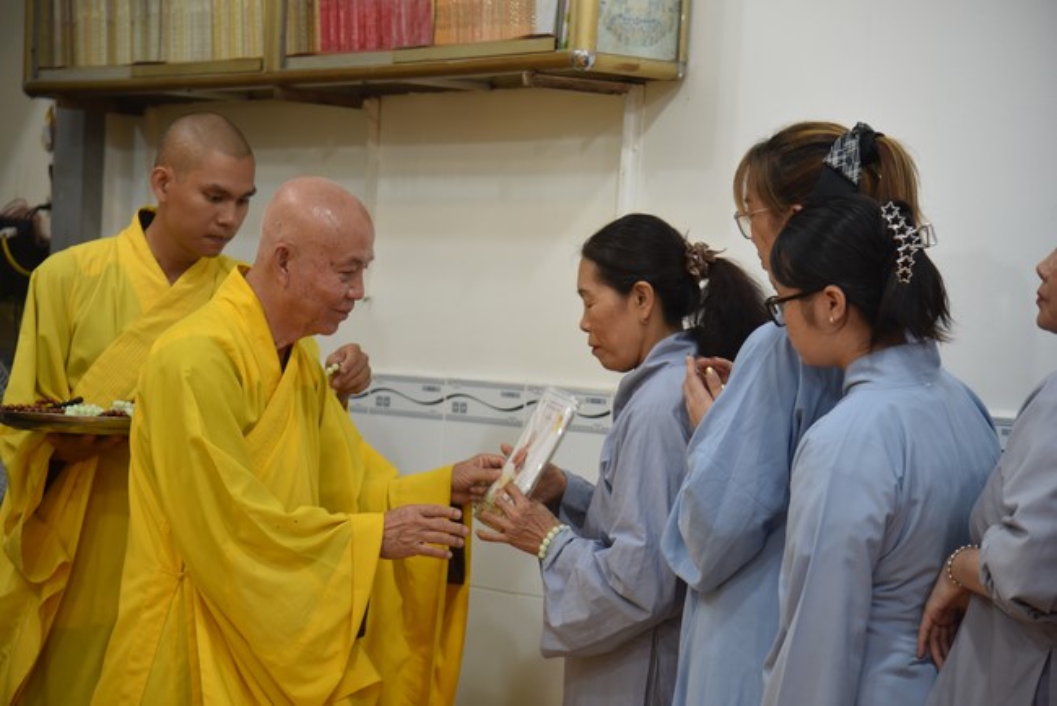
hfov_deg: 19.4
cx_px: 528
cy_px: 353
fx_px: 3084
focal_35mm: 105
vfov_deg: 13.1
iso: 1000
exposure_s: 1/125
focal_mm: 105
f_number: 4
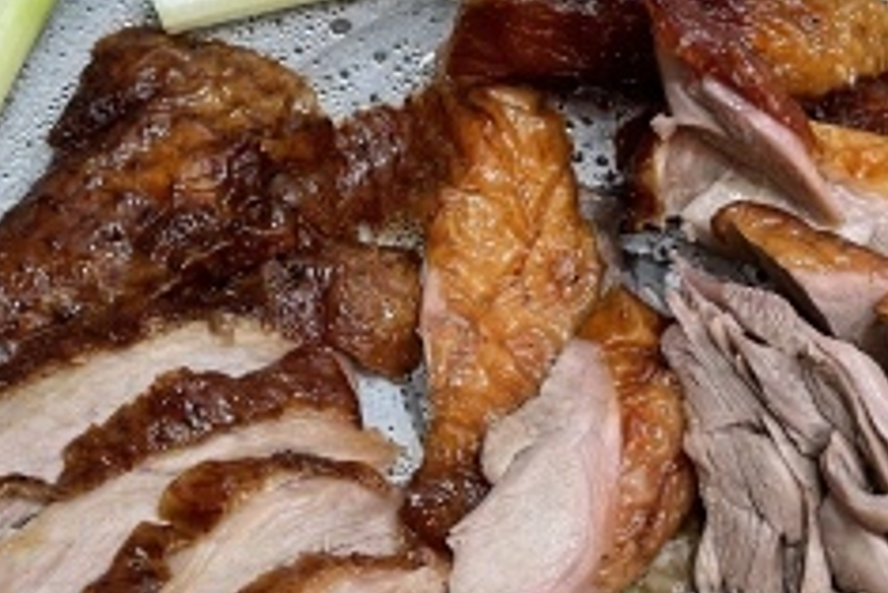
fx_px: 1703
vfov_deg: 19.7
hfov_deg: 29.0
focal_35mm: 69
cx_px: 299
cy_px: 397
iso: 125
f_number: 1.6
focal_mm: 5.1
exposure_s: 1/60
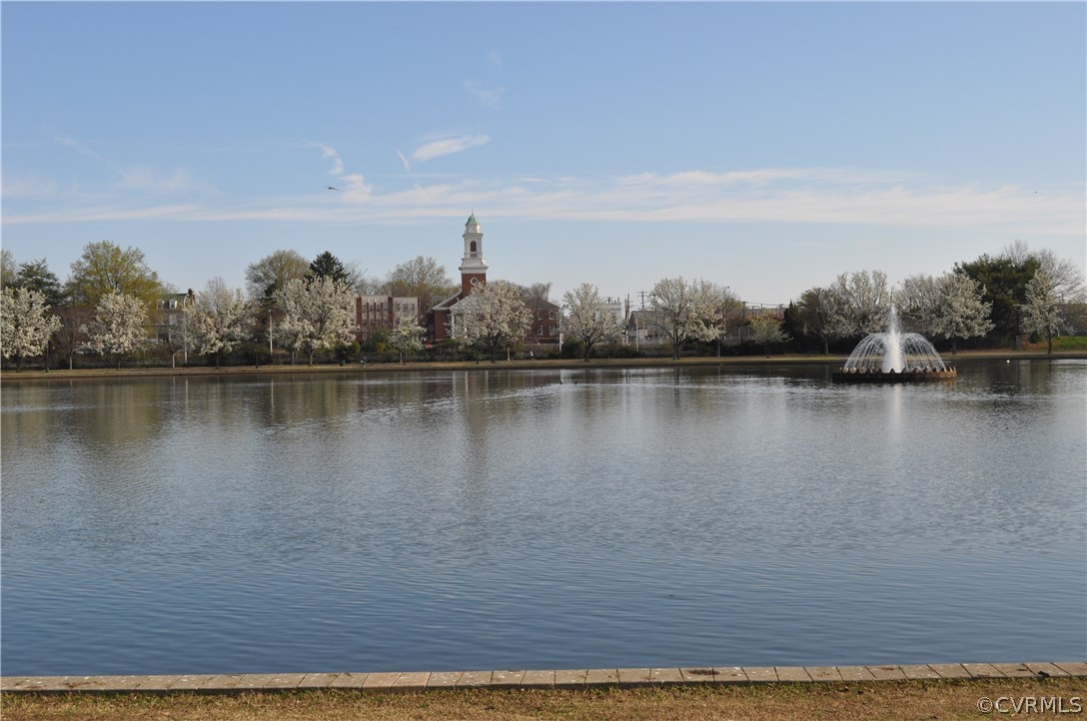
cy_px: 360
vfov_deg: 29.8
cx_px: 544
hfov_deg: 43.7
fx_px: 1357
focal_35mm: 45
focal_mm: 30
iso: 200
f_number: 9
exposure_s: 1/320
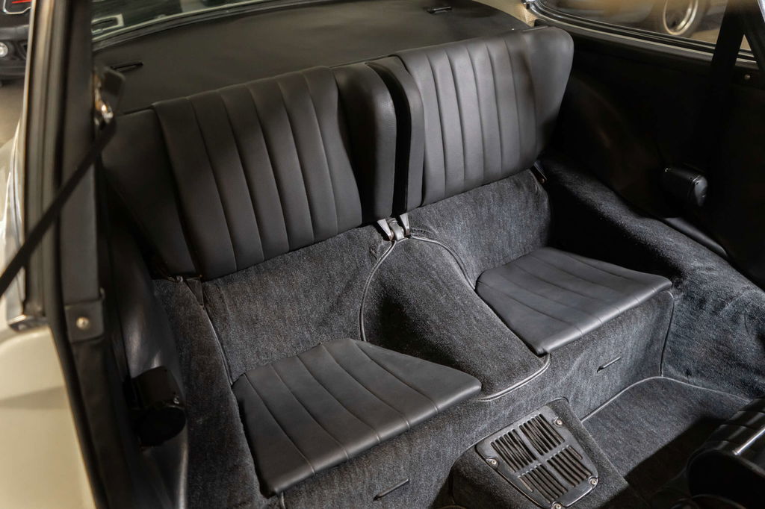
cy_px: 254
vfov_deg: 46.4
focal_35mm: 28
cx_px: 382
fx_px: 595
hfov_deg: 65.5
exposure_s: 1/80
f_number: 4
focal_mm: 28
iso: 3200
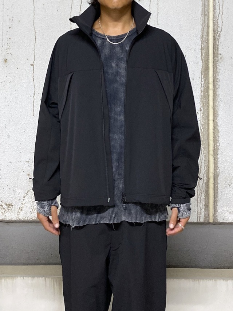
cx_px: 116
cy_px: 156
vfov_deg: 67.3
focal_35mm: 26
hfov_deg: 53.1
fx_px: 233
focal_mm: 4.25
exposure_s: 1/25
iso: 640
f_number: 1.8
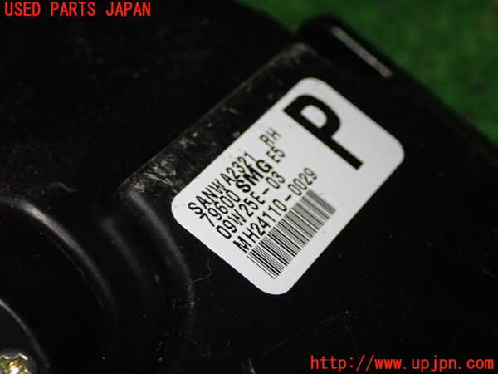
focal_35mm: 71
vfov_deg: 20.7
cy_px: 187
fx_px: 1021
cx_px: 249
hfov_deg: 27.4
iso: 500
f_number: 3.9
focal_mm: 12.73
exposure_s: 1/60
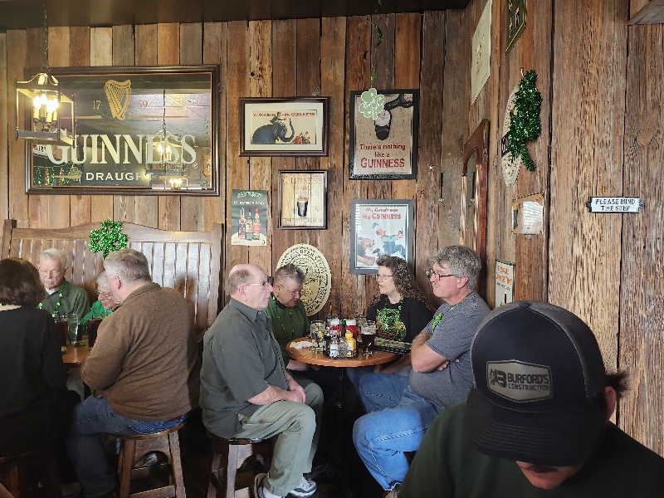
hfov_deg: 73.9
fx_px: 441
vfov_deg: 58.9
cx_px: 332
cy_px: 249
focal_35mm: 23
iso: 500
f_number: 1.8
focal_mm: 5.54
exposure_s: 1/30
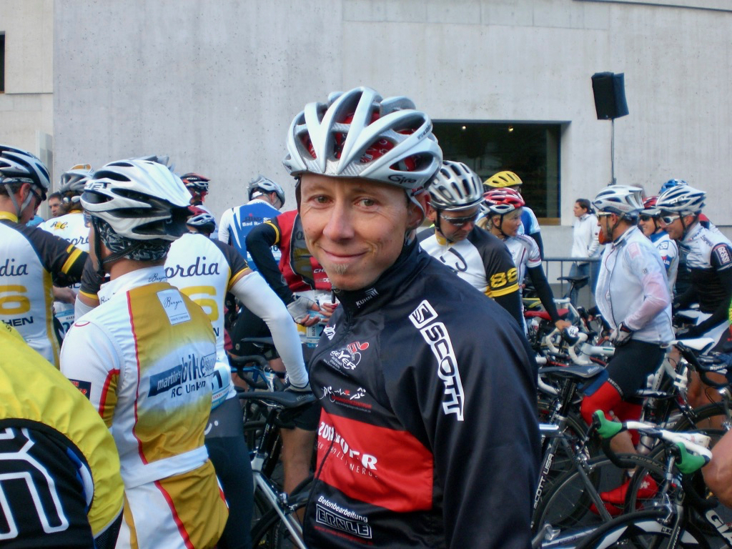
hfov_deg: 49.0
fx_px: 804
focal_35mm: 38
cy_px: 274
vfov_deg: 37.7
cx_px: 366
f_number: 3.1
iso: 100
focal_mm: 6.3
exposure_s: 1/125
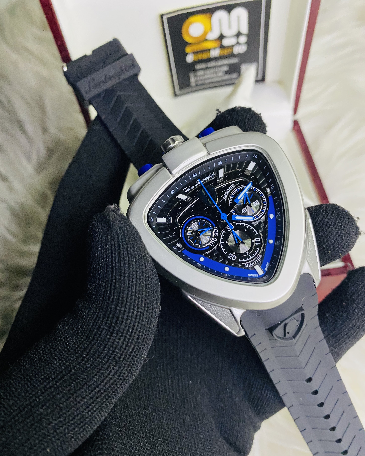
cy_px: 227
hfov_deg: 51.5
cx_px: 178
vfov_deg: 62.2
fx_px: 378
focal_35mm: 28
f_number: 1.8
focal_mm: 4.25
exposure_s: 1/60
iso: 400
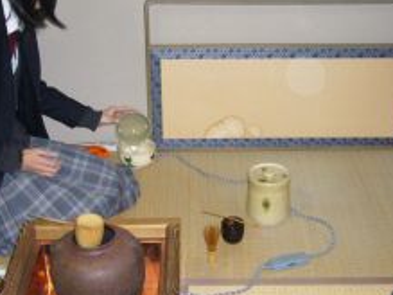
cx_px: 190
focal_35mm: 64
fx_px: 726
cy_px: 169
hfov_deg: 30.3
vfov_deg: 22.9
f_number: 2.8
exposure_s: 1/60
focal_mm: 5.8
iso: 250
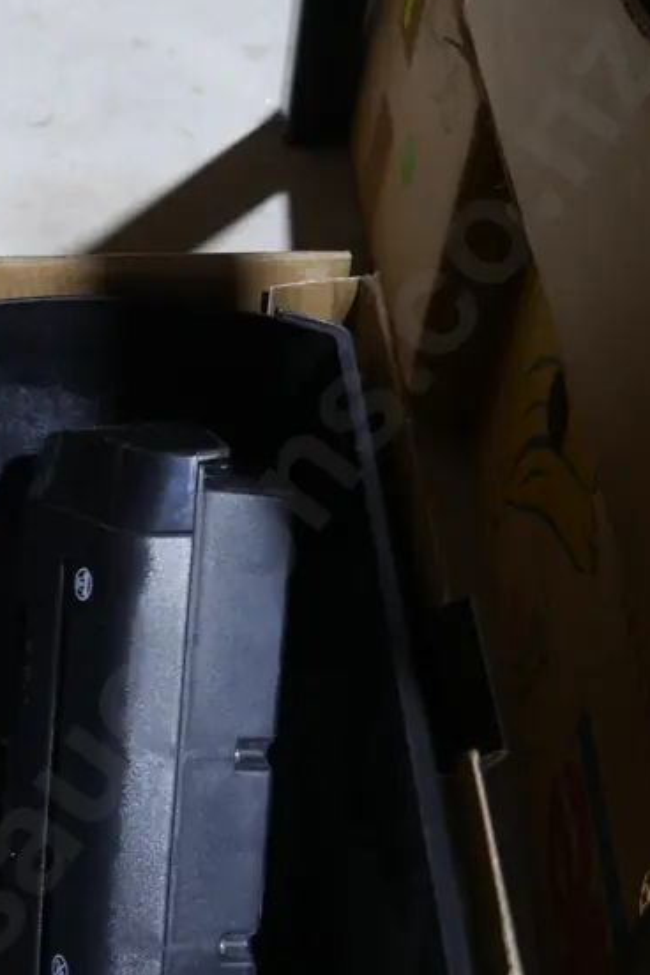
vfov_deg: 35.8
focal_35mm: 54
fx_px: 1462
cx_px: 94
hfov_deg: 24.5
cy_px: 763
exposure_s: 1/60
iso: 500
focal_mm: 14
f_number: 3.5
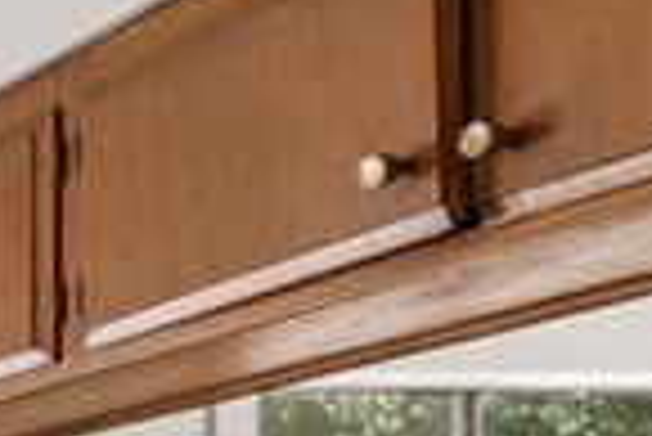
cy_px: 717
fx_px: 1668
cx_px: -1187
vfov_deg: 13.7
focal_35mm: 92
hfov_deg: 12.4
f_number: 9
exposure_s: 1/2.5
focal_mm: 13
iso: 100
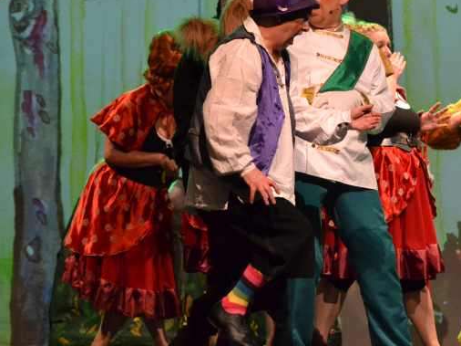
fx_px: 3035
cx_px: 291
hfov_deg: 8.7
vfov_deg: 6.5
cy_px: 107
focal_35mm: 228
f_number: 5
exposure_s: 1/125
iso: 3200
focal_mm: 100
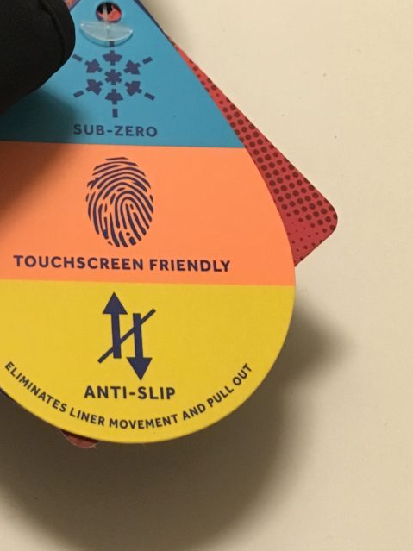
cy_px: 123
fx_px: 1098
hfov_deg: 20.6
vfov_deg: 27.7
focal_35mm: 69
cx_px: -6
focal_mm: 4.15
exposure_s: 1/25
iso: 200
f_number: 2.2
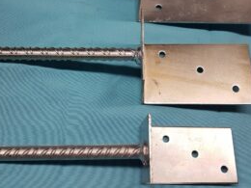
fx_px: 290
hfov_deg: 46.8
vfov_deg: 35.4
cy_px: 56
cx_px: 124
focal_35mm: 40
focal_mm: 4.2
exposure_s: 1/50
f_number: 1.7
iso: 50
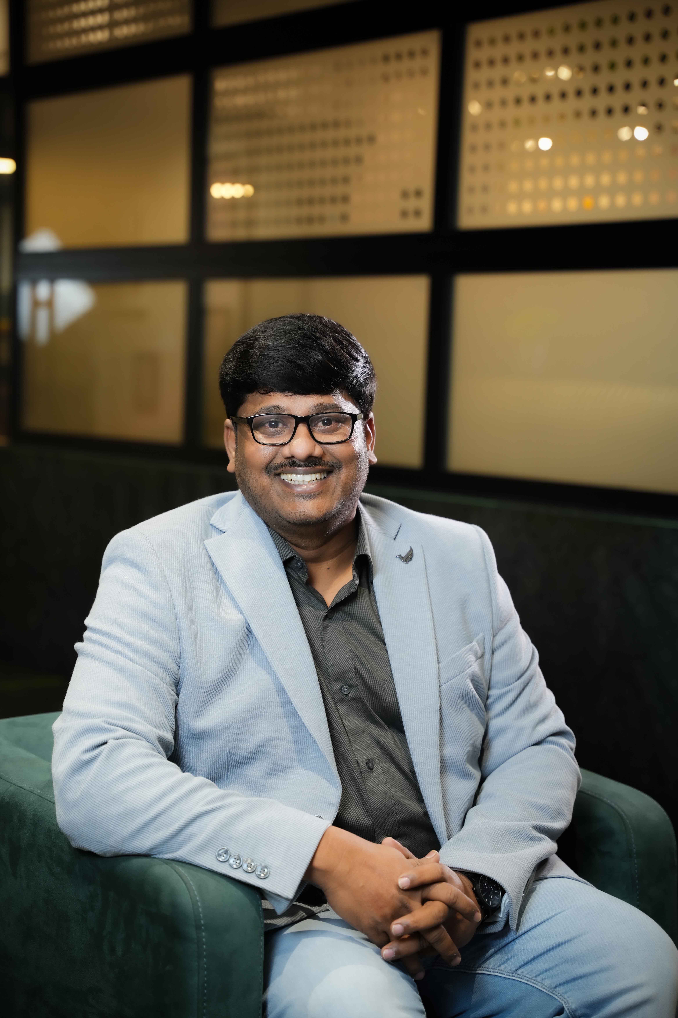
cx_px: 339
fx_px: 1847
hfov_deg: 20.8
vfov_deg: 30.8
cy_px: 509
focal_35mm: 65
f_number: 2.8
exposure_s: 1/100
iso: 640
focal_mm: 65.4
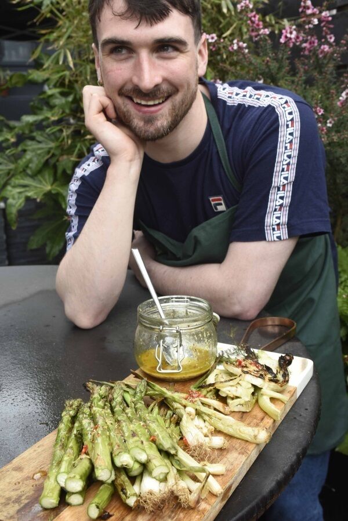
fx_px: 580
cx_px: 174
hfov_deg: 33.4
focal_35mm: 40
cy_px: 260
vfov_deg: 48.4
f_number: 10
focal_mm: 40
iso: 800
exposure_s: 1/80
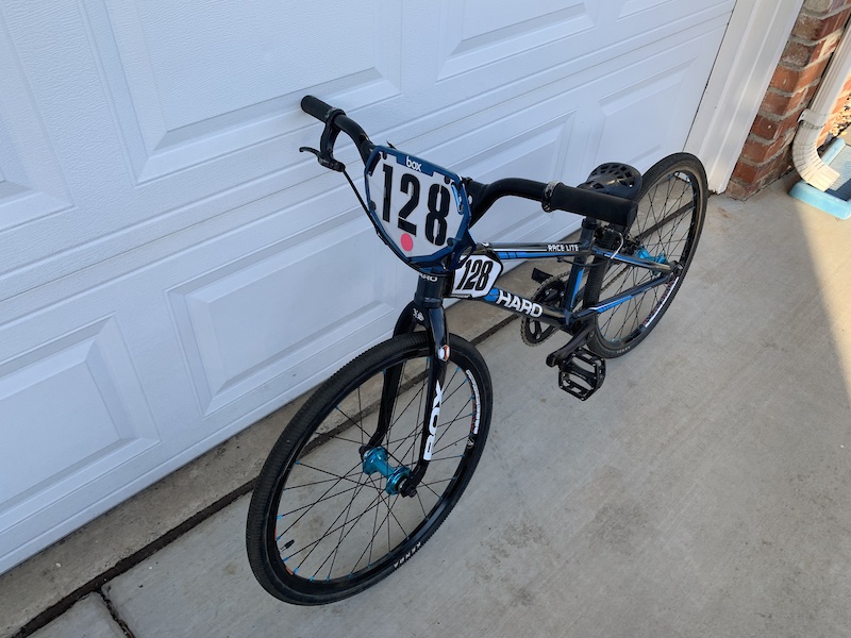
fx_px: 639
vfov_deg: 53.1
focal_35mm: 26
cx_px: 426
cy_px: 319
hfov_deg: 67.3
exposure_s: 1/360
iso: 25
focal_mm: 4.25
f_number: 1.8
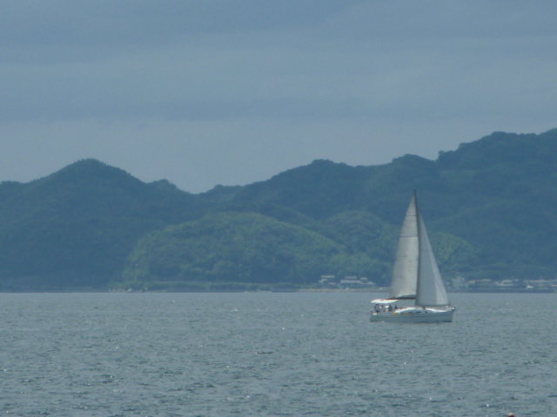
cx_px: 278
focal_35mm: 535
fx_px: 8609
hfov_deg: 3.7
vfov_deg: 2.8
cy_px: 208
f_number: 5.6
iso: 80
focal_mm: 49.2
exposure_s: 1/800
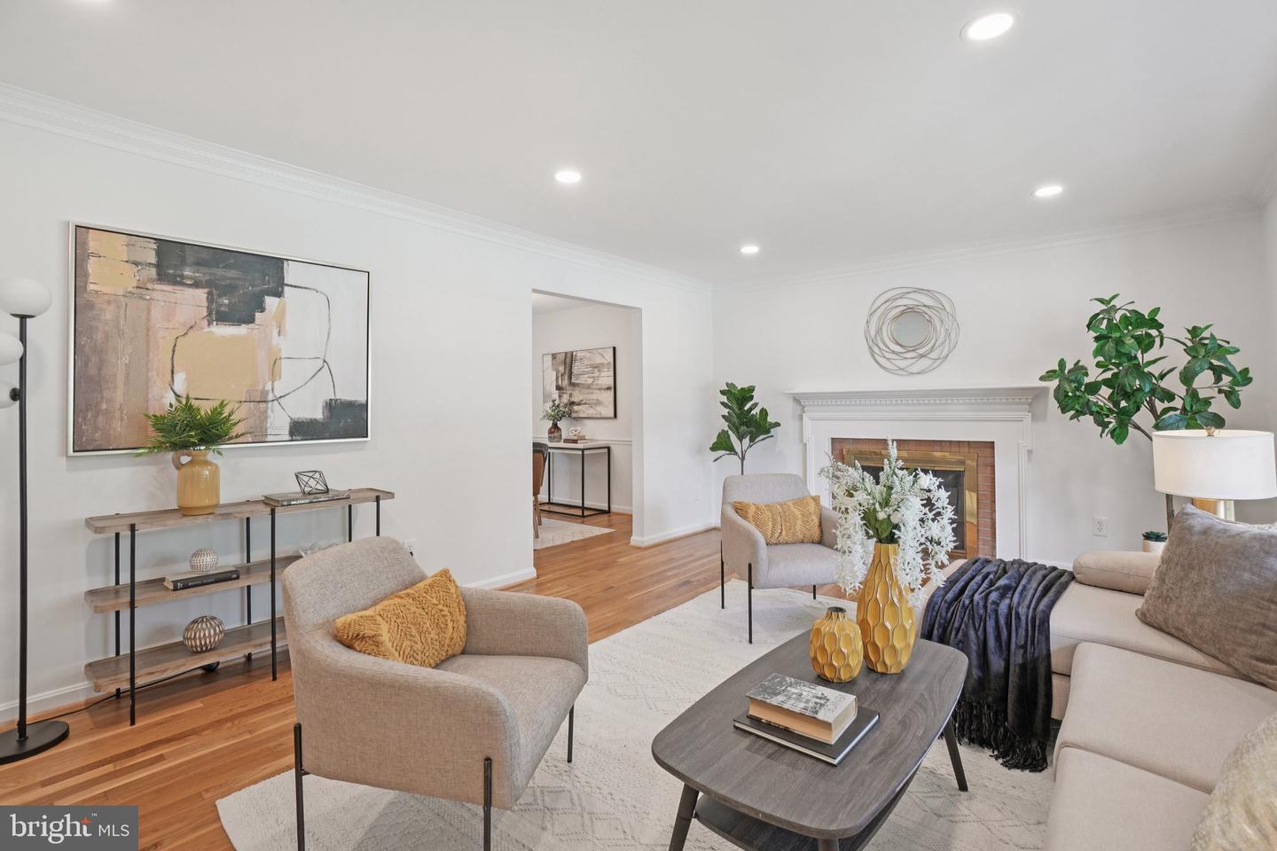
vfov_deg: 77.3
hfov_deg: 100.4
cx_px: 638
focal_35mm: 15
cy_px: 426
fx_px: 532
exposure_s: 1/6
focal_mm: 10
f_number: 7.1
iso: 100
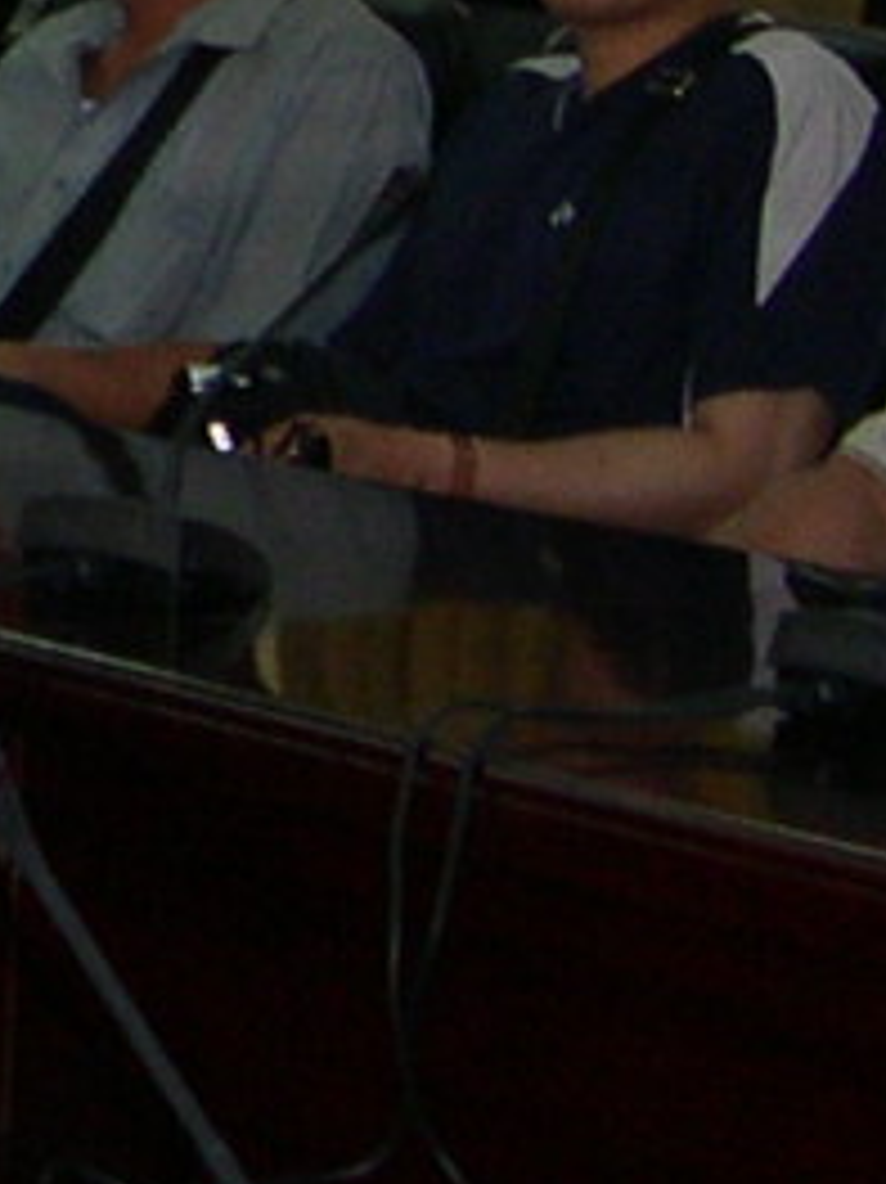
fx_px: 7890
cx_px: -1525
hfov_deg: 6.1
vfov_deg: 8.4
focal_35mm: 231
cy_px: -374
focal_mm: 8
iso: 162
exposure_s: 1/60
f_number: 2.8
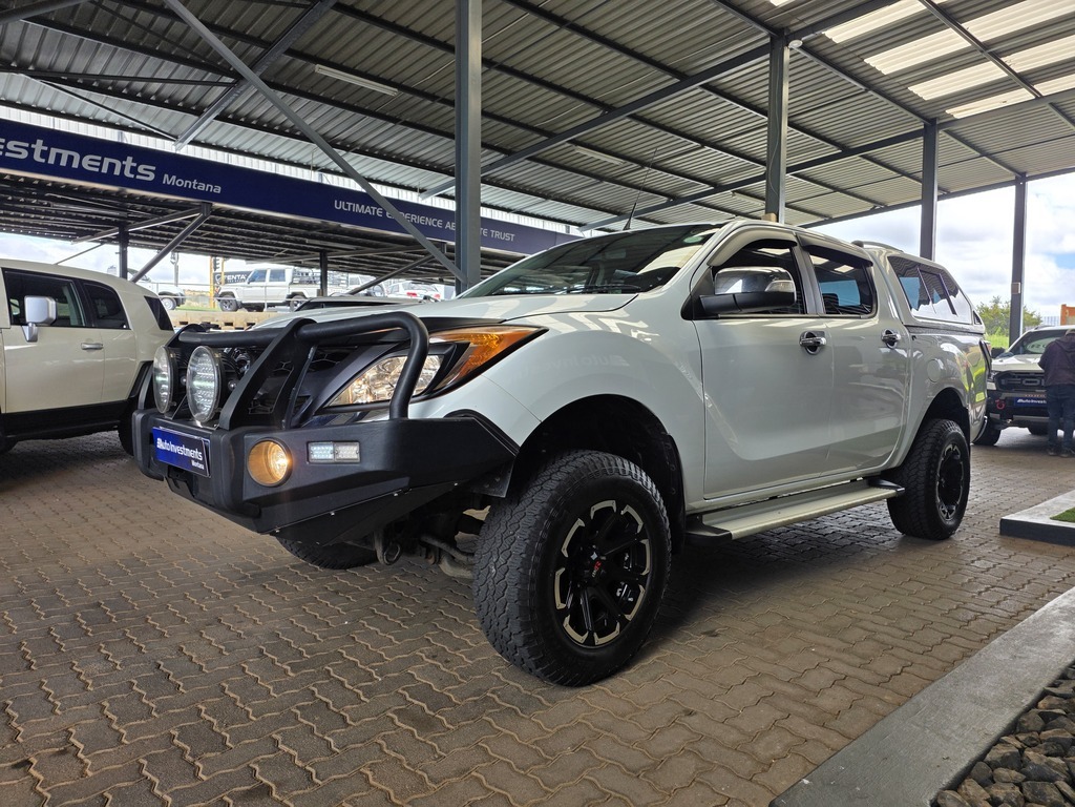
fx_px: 714
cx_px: 538
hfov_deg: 73.9
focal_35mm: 23
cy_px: 404
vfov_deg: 58.9
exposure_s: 1/359
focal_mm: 6.25
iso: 40
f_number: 1.7
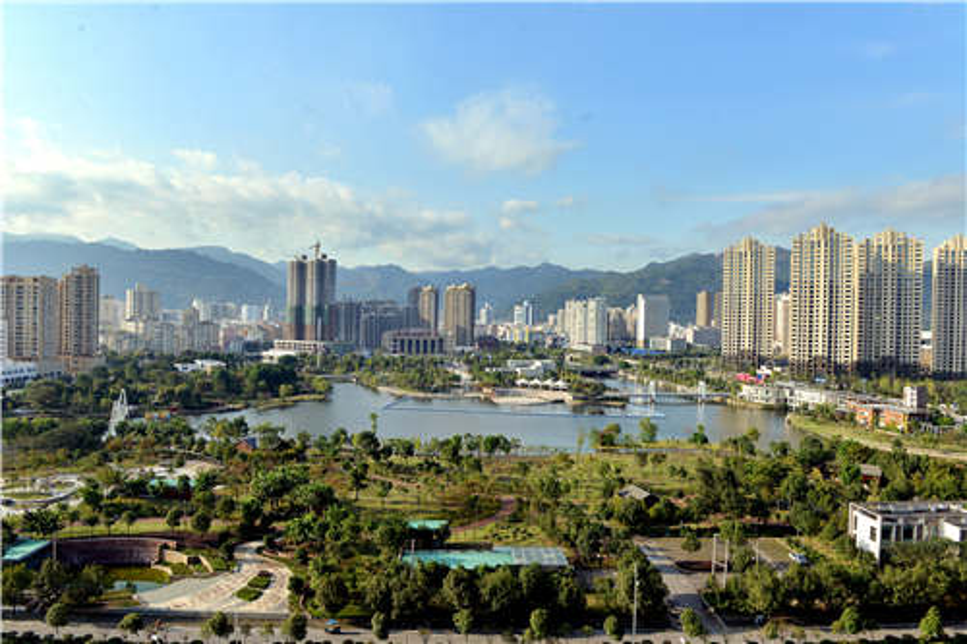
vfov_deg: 53.1
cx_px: 484
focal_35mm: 24
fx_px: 644
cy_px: 322
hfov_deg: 73.8
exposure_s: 1/200
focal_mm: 24
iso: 100
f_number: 9
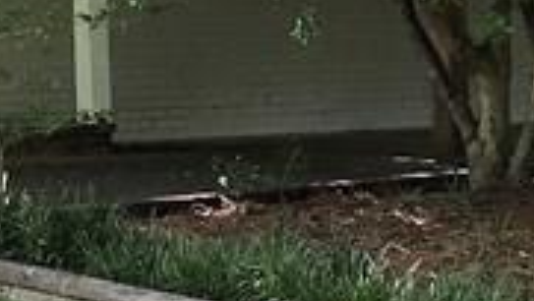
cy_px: -174
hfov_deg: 12.0
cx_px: 118
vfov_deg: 6.7
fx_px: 2536
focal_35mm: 179
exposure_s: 1/60
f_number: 2.2
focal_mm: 4.15
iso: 40
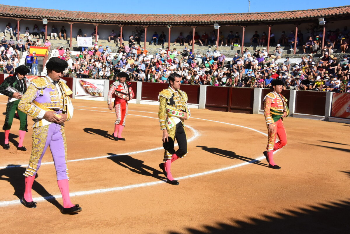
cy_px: 117
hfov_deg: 37.9
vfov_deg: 25.8
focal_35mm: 52
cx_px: 175
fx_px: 510
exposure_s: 1/1000
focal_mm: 35
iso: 1000
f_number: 16
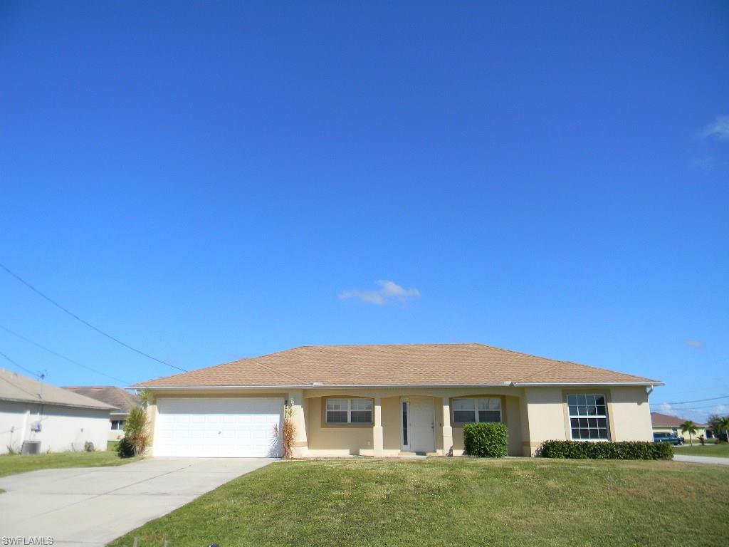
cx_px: 364
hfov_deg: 63.4
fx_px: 590
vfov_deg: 49.7
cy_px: 274
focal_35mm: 28
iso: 80
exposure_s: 1/294
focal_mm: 5
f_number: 7
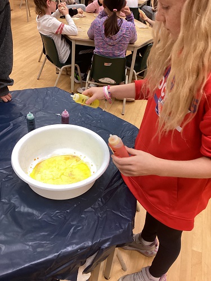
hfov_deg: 45.4
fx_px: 252
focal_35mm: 31
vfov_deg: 58.4
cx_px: 106
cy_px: 140
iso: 125
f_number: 2.4
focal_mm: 3.3
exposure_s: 1/60
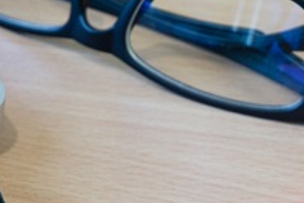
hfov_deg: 11.5
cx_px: -131
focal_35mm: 173
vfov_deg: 7.8
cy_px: 288
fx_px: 1461
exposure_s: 1/20
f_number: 6.4
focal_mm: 32.9
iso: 400
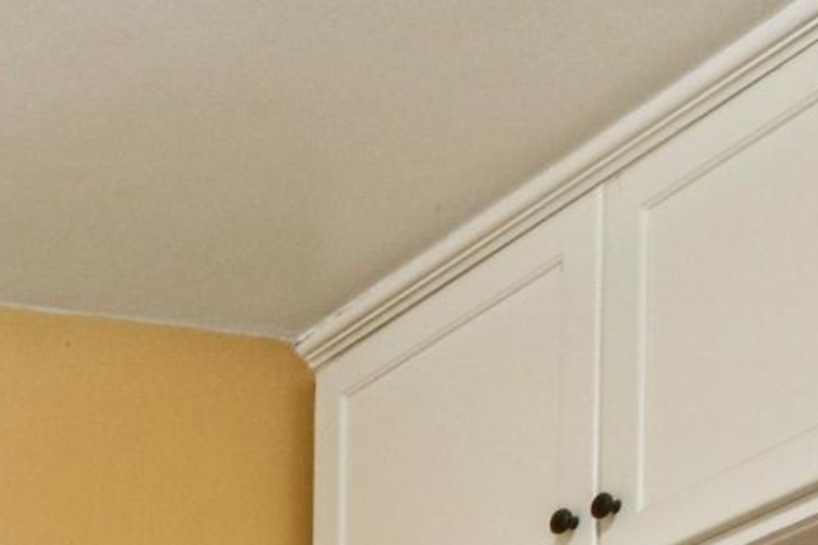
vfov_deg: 11.8
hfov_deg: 18.1
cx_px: -631
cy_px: 1362
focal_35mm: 91
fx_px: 2068
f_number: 8
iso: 400
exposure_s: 1/25
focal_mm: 10
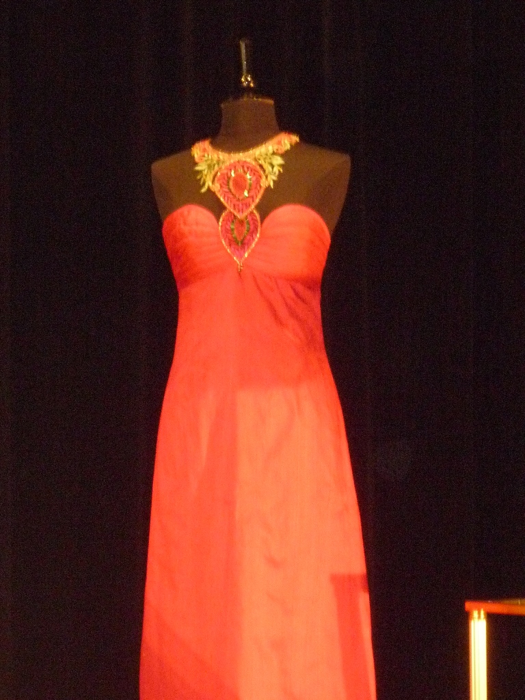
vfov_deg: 15.9
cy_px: 350
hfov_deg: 12.0
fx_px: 2508
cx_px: 262
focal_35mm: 124
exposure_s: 1/8
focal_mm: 15.2
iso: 640
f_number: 5.5
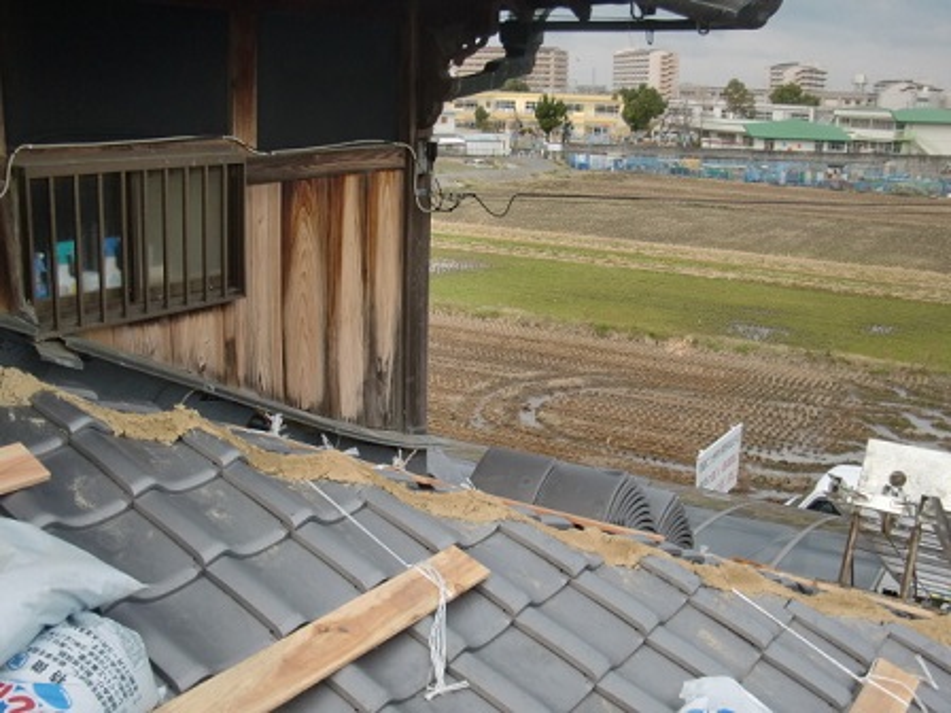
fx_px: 1044
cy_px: 356
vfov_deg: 37.7
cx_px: 476
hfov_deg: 49.0
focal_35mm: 38
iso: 64
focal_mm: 6.66
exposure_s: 1/250
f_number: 3.9
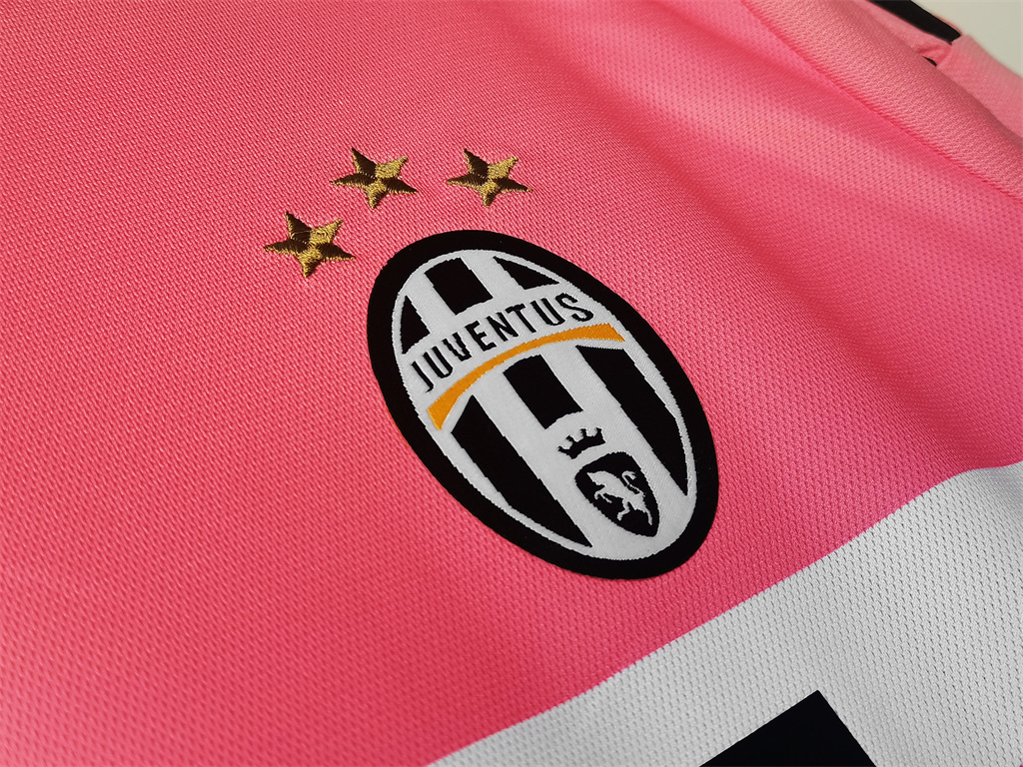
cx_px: 512
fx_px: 1359
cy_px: 384
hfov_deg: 41.2
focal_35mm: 46
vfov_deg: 31.5
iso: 100
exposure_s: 1/100
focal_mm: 5.58
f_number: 1.8
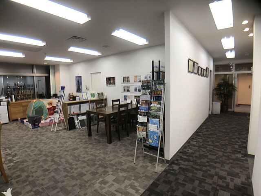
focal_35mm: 28
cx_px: 130
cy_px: 98
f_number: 1.8
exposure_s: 1/33
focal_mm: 4
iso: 25
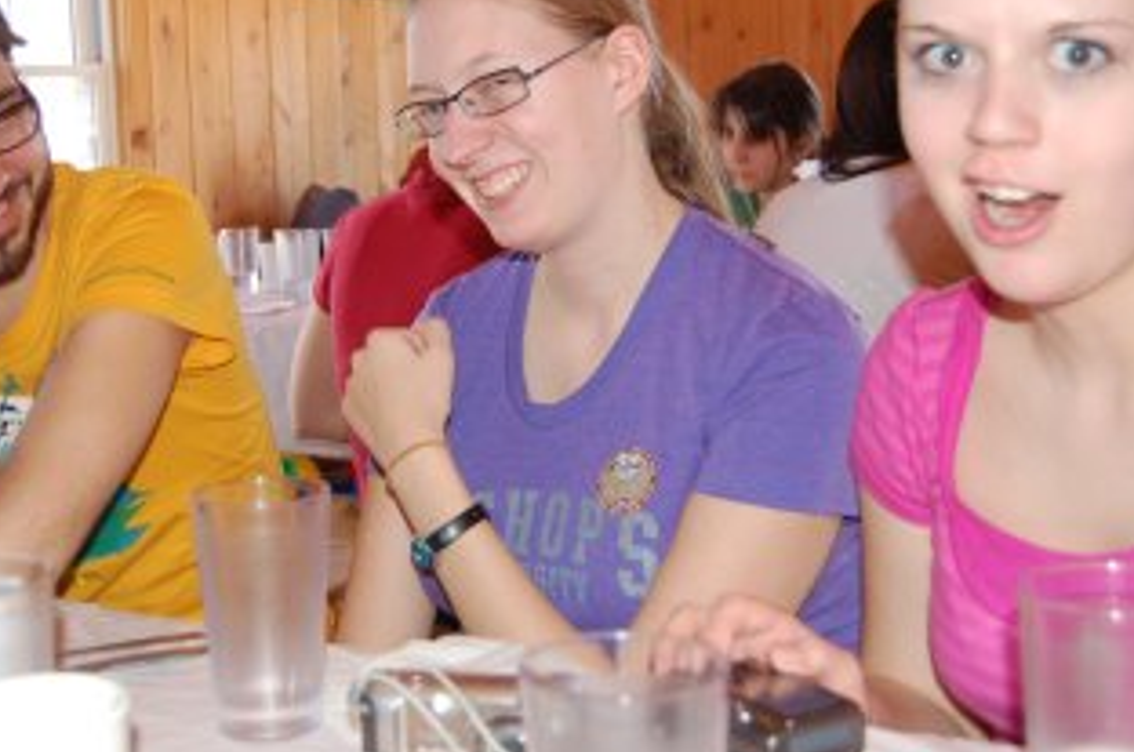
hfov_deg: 38.1
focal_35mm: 52
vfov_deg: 25.7
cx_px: 469
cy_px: 238
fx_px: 1635
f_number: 4
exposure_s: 1/60
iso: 400
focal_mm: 24
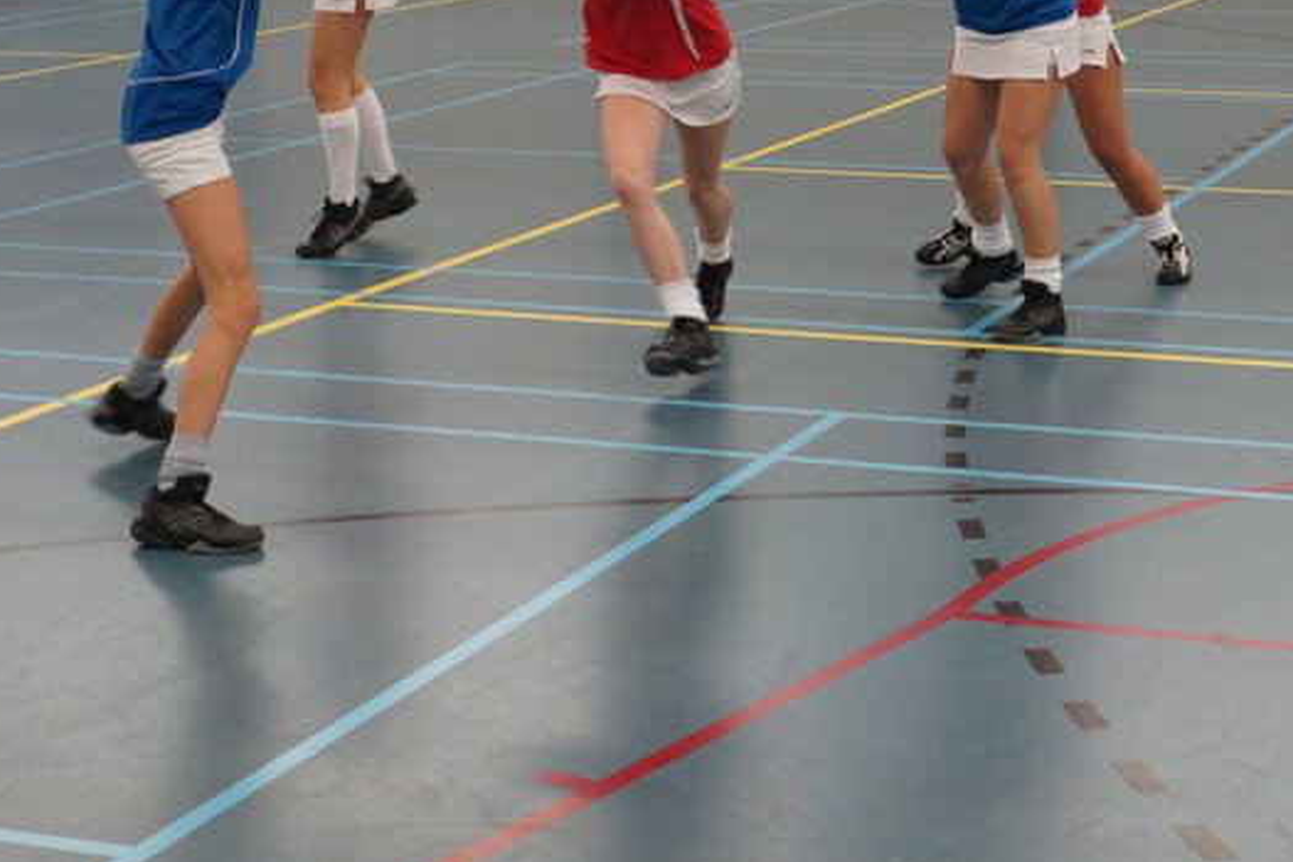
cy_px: 83
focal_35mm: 76
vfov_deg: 17.7
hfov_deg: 26.5
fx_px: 2729
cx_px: 867
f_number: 4
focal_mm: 26
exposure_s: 1/125
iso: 1000
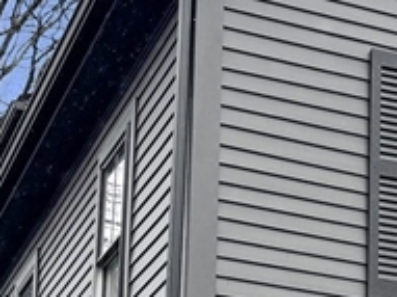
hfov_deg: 14.8
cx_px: 466
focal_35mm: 129
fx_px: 1479
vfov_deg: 11.1
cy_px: 417
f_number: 1.78
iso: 80
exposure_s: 1/567
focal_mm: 6.76
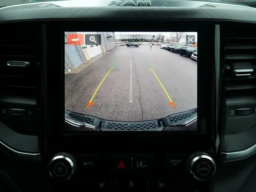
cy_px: 96
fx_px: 326
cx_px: 128
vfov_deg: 32.9
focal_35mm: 44
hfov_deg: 42.9
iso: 320
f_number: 5.2
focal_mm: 22
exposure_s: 1/50
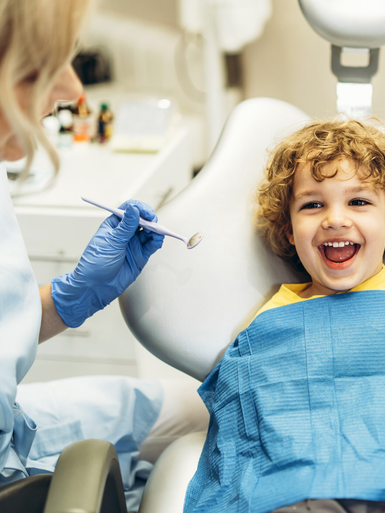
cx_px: 331
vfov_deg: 37.5
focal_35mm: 51
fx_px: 756
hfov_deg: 27.7
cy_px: 258
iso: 100
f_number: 1.4
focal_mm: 35
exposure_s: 1/250
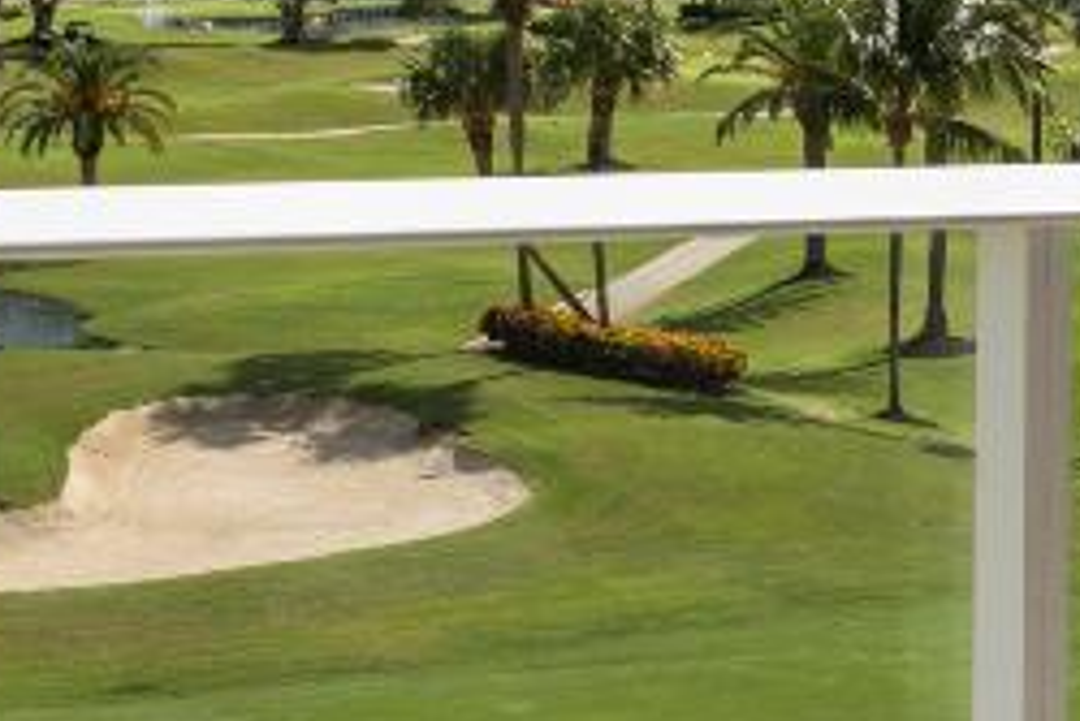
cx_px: 419
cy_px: 78
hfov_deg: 15.9
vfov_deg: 10.6
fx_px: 3872
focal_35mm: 129
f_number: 11
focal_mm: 28
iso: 125
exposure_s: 1/250
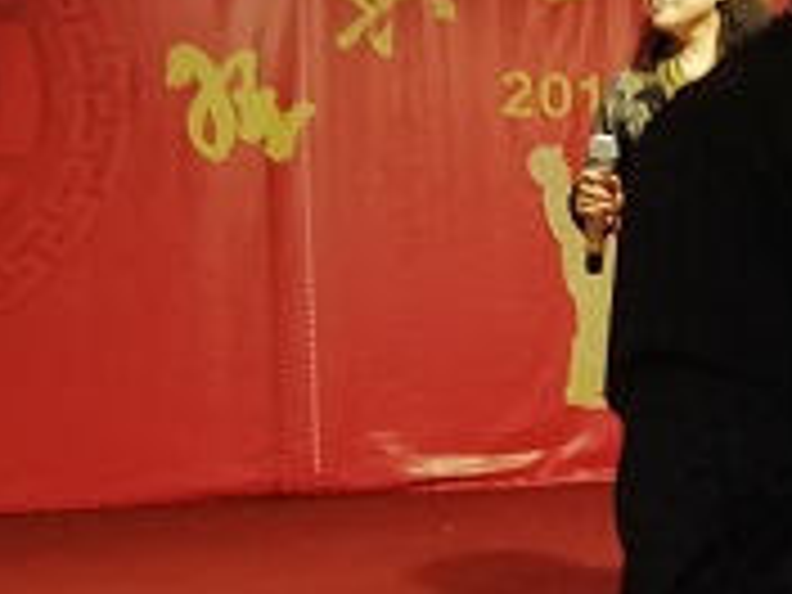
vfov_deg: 19.9
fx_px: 1693
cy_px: 331
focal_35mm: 74
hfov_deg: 23.5
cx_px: 1008
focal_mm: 3.21
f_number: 2.2
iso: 125
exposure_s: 1/33.3
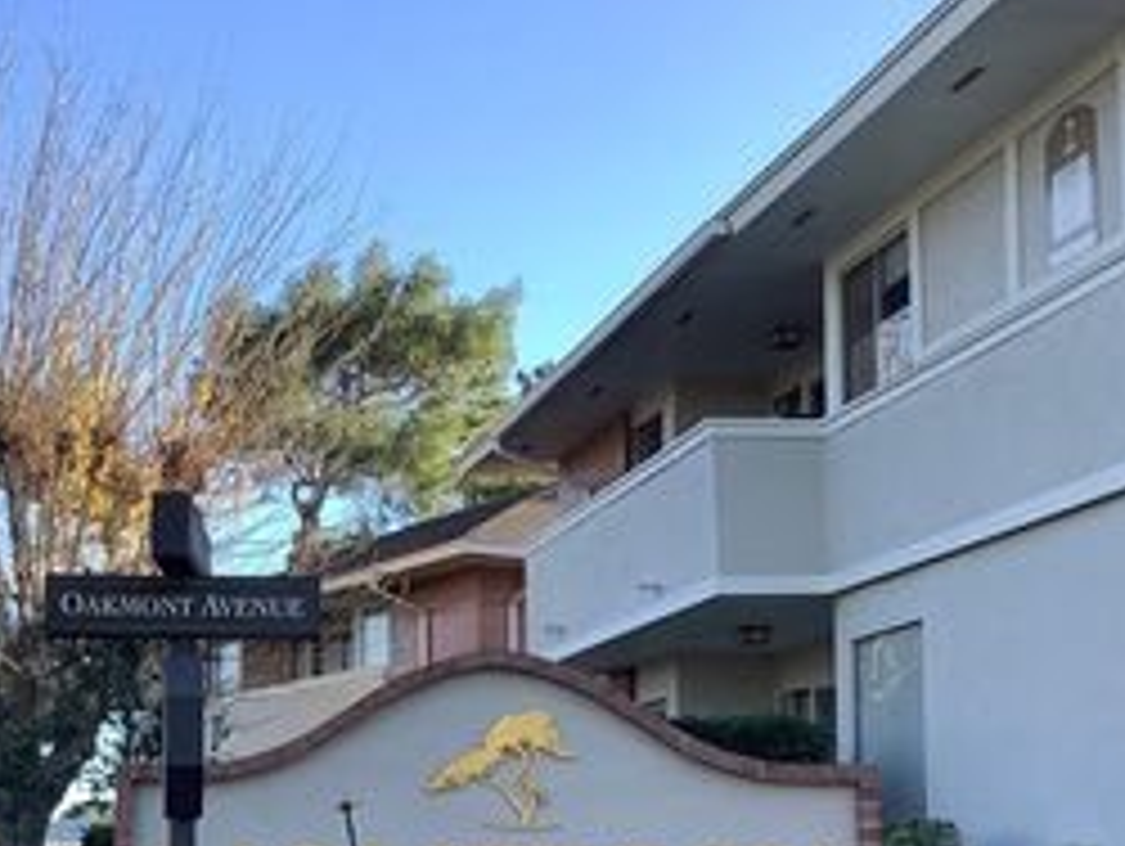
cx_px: 207
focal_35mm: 62
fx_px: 2017
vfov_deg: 23.1
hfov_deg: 30.3
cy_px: 767
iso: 25
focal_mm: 3.3
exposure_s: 1/345
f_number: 2.4
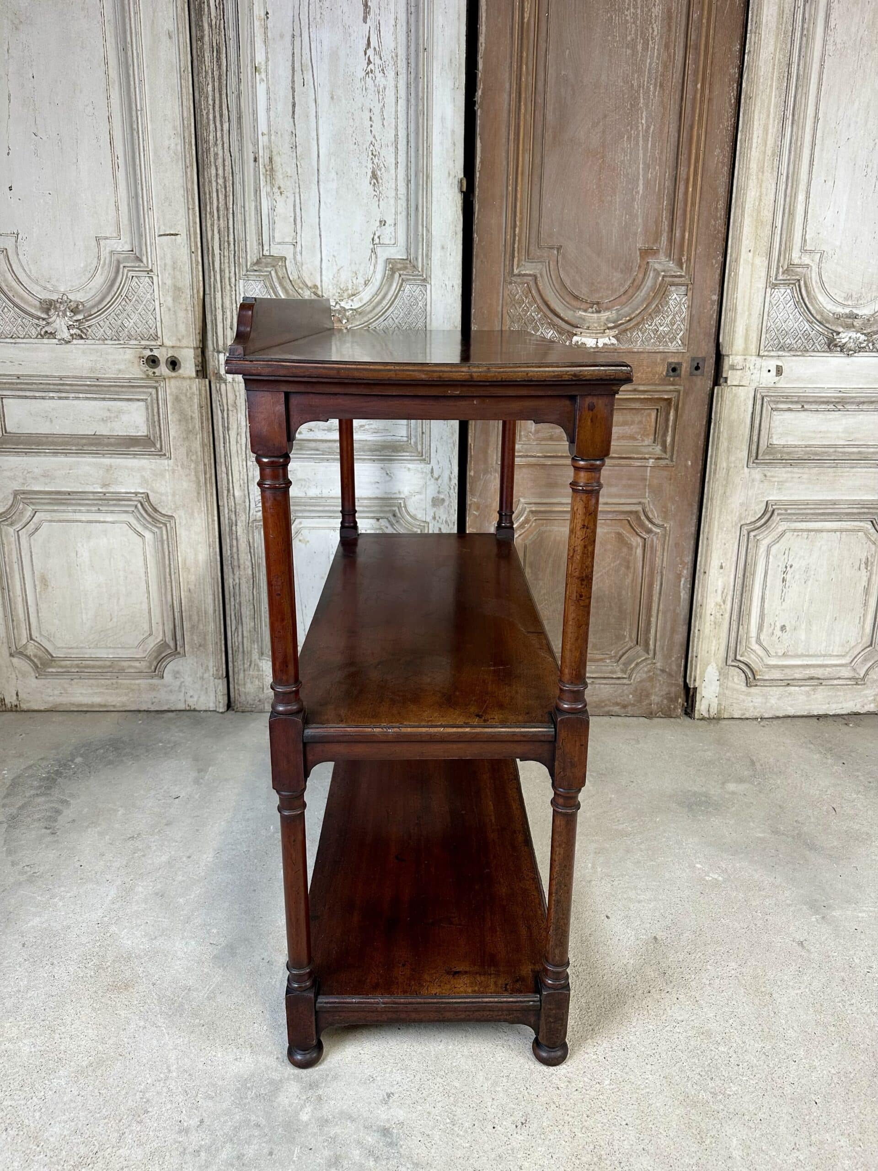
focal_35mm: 24
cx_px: 439
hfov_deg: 56.8
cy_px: 586
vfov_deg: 71.6
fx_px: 812
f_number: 1.78
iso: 125
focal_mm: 6.86
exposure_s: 1/50
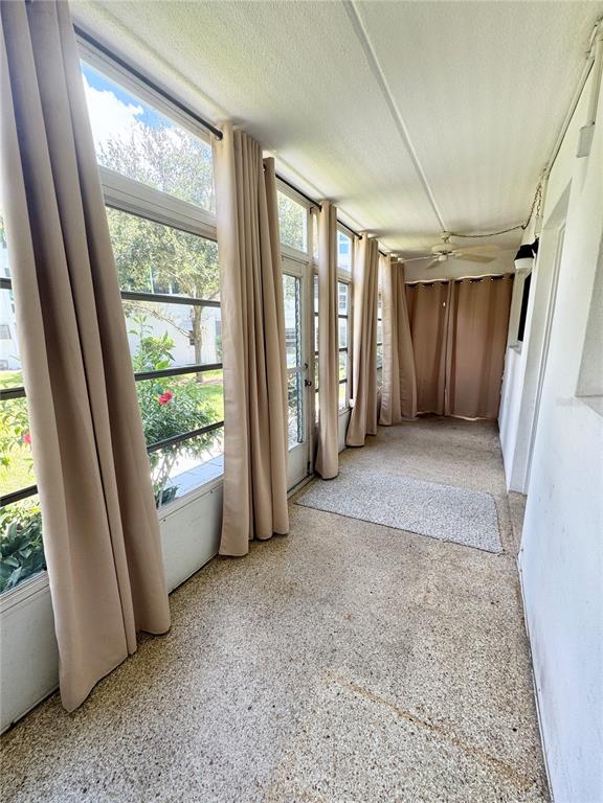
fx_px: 325
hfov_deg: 85.7
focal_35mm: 14
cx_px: 302
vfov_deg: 102.1
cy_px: 402
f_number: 2.2
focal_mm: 2.22
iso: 50
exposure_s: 1/99
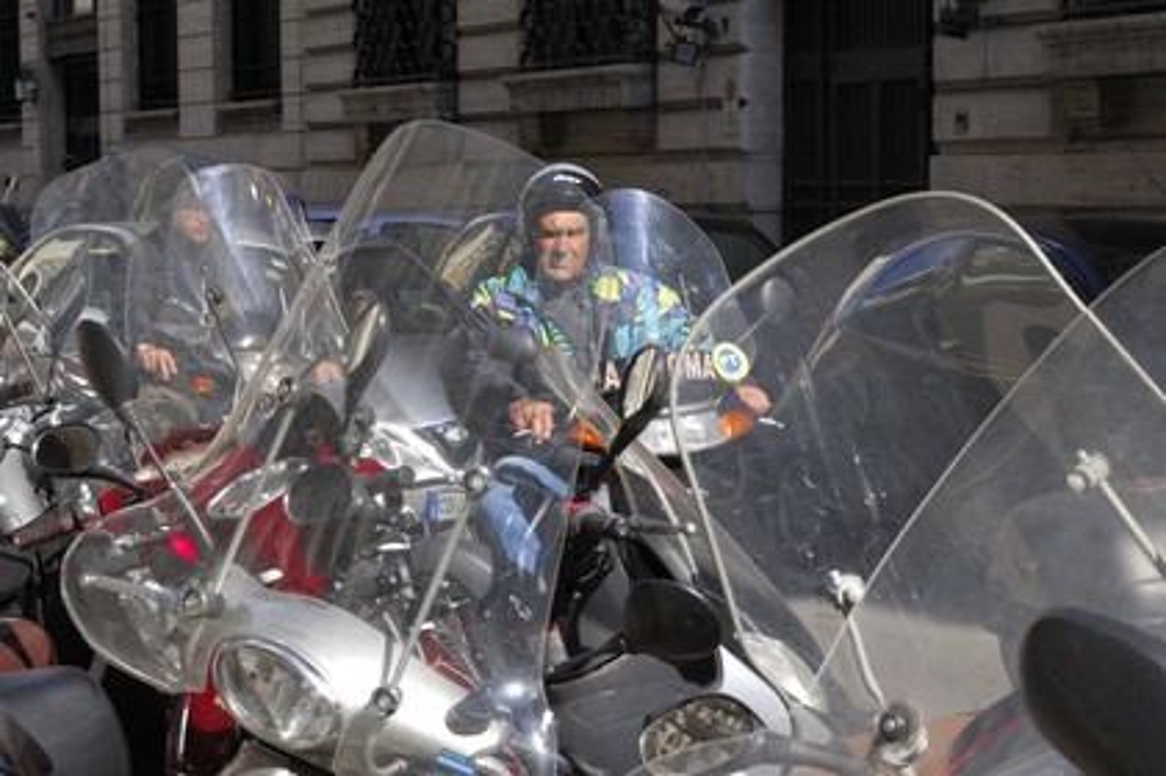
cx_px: 583
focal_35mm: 93
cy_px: 388
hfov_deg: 21.9
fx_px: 3010
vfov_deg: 14.7
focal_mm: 62
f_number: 13
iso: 200
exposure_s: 1/100
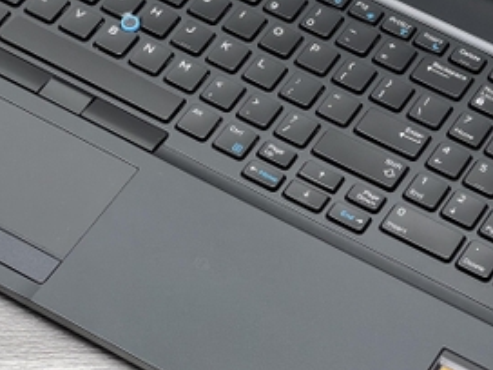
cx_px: 343
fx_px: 1937
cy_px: 136
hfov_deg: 14.5
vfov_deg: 10.9
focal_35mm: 136
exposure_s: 1/50
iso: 320
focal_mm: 9
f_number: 2.8
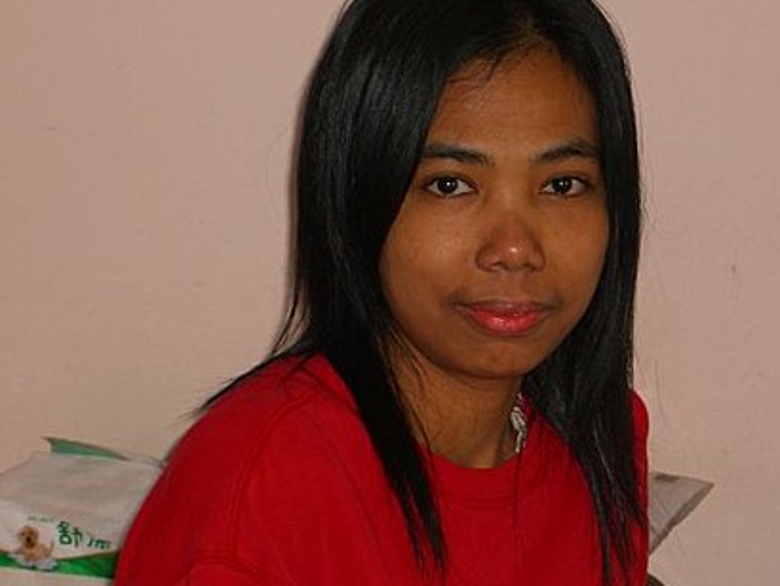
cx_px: 394
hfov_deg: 14.2
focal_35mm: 139
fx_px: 3134
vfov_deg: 10.7
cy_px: 277
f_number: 5.1
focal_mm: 23.7
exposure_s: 1/60
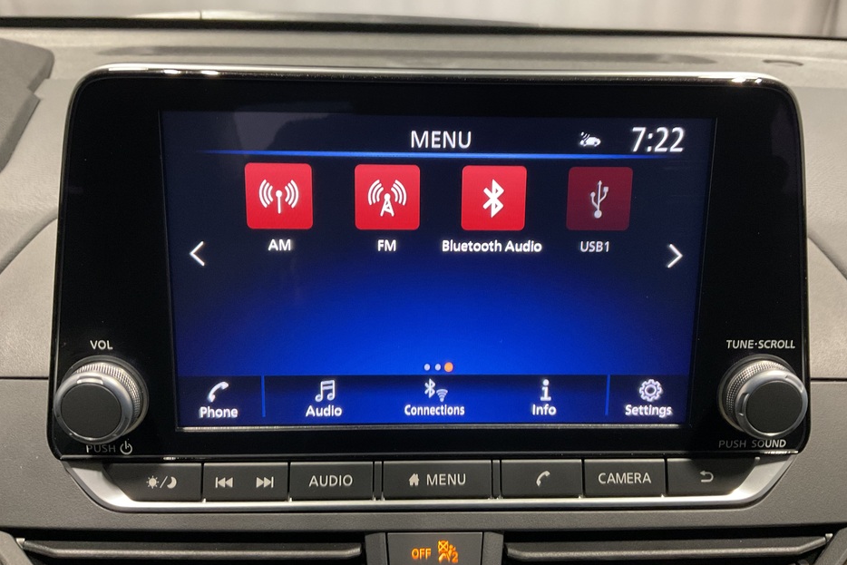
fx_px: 729
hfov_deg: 60.3
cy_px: 247
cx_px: 434
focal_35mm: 31
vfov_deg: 42.3
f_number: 1.8
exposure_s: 1/60
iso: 250
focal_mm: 3
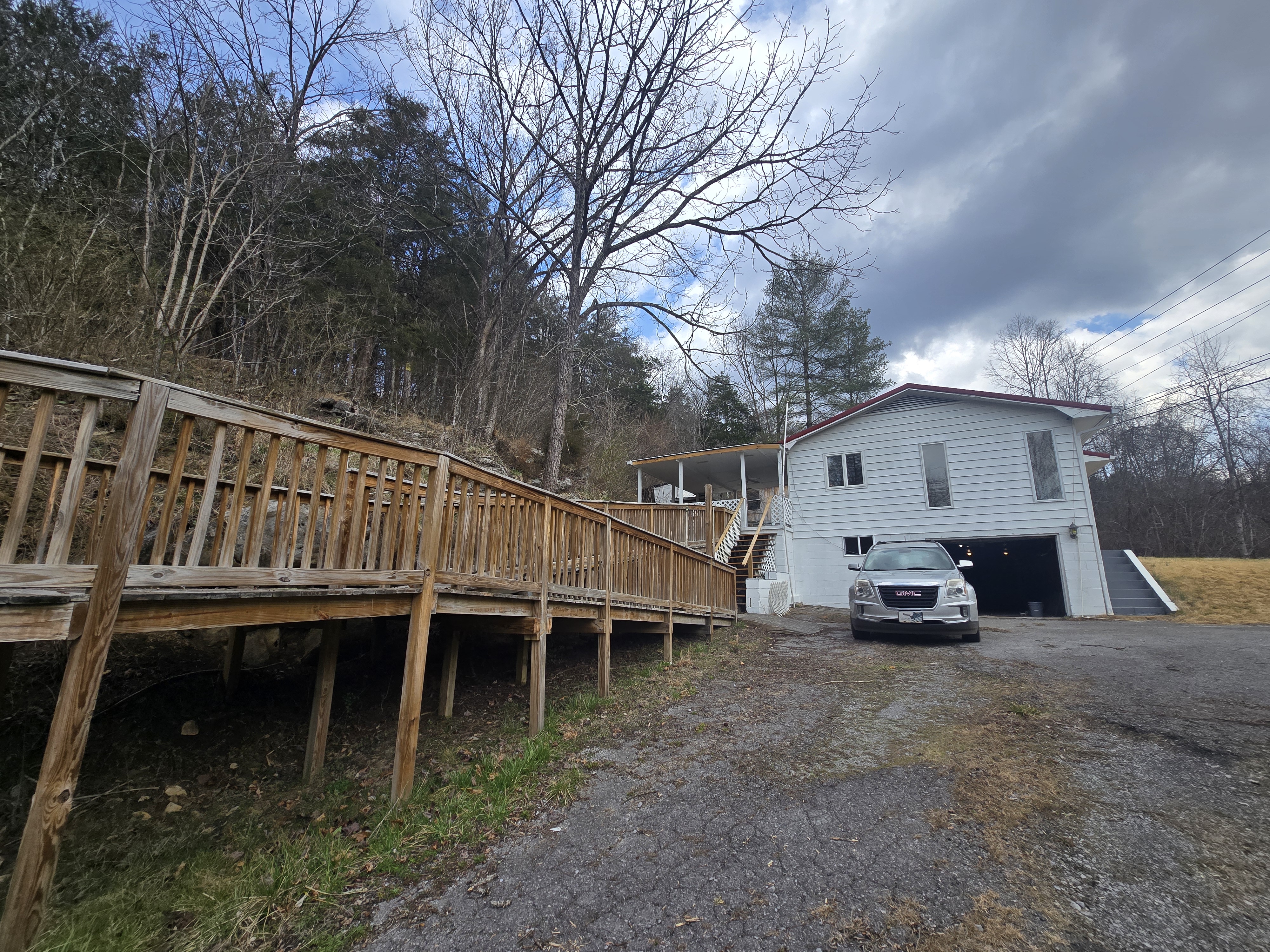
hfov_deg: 106.2
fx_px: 477
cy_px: 476
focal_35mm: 13
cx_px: 635
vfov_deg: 89.9
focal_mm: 2.2
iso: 50
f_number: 2.2
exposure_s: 1/1238
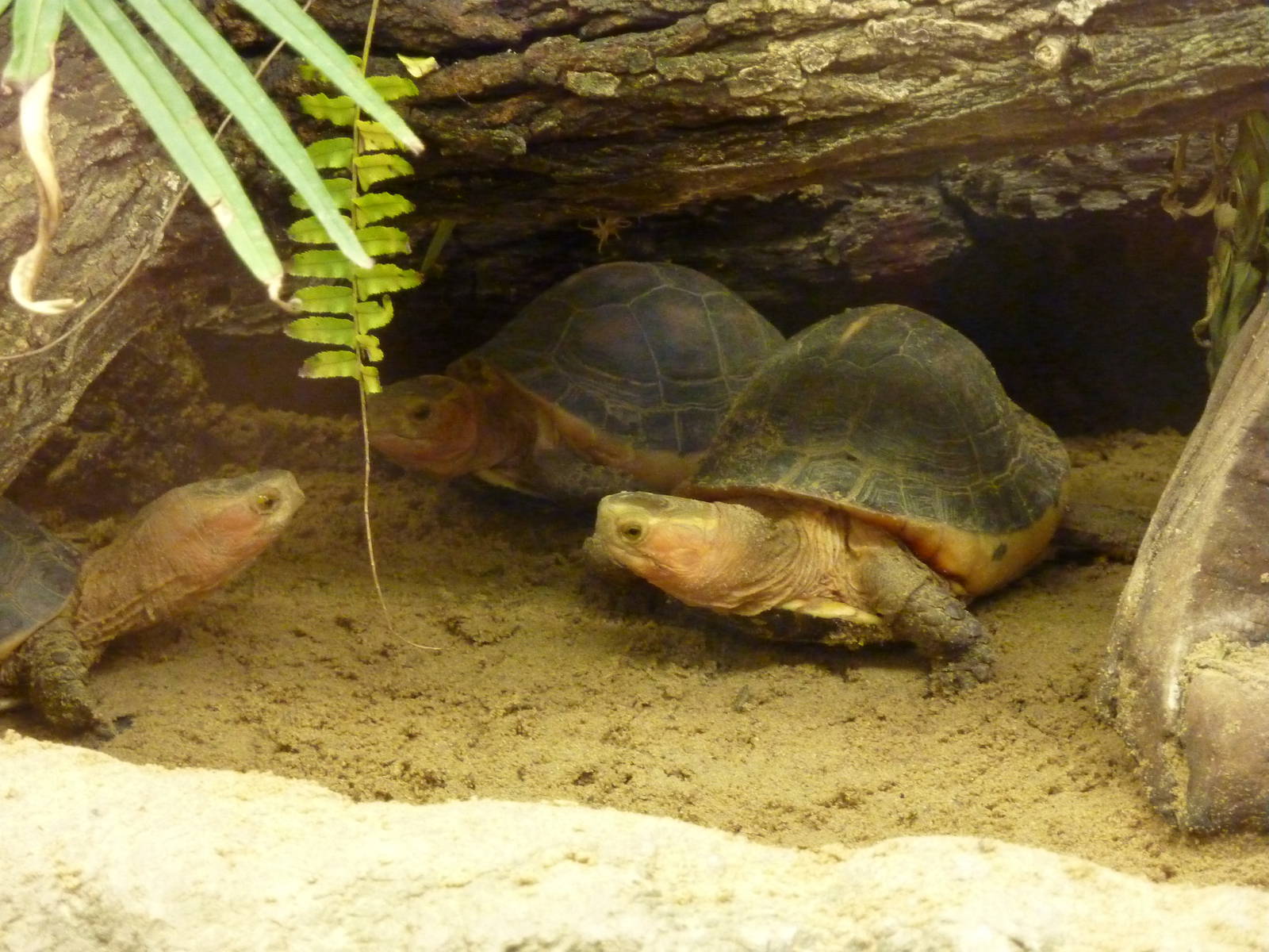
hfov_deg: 13.4
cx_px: 634
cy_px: 476
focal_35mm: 147
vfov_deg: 10.1
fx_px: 5389
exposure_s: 1/20
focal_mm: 24.1
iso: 800
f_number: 4.5
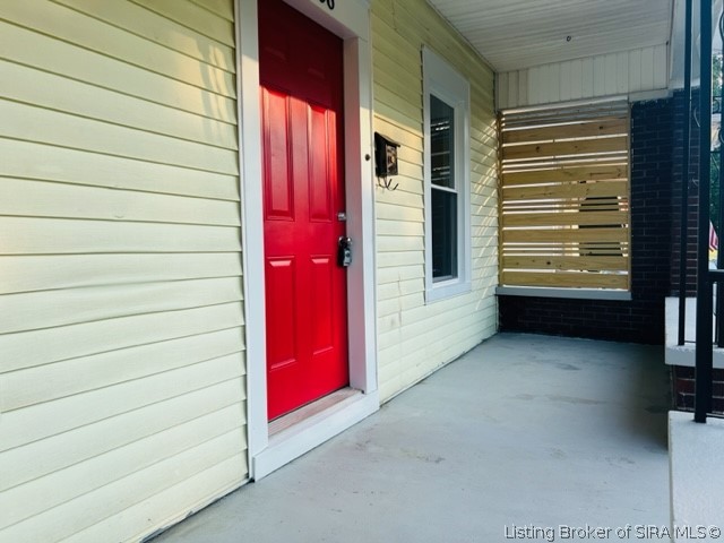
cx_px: 362
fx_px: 544
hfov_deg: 67.3
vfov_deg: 53.1
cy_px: 272
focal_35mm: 26
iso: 50
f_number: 1.5
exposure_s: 1/859
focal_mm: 5.7
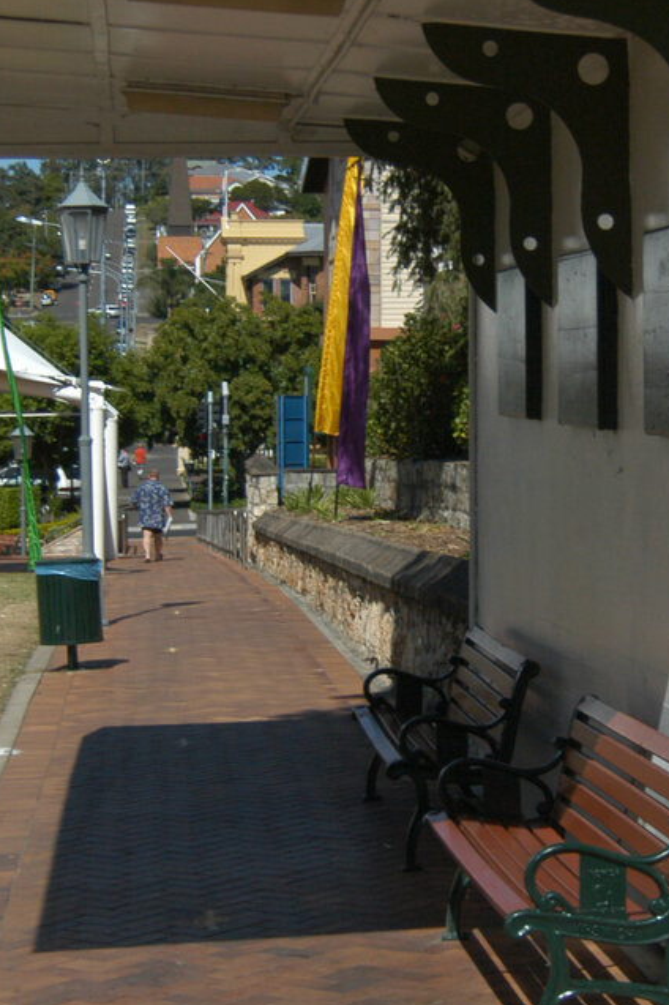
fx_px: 2372
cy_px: 510
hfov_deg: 16.0
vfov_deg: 23.9
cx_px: 396
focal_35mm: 85
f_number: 3.5
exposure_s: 1/4000
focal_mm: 24
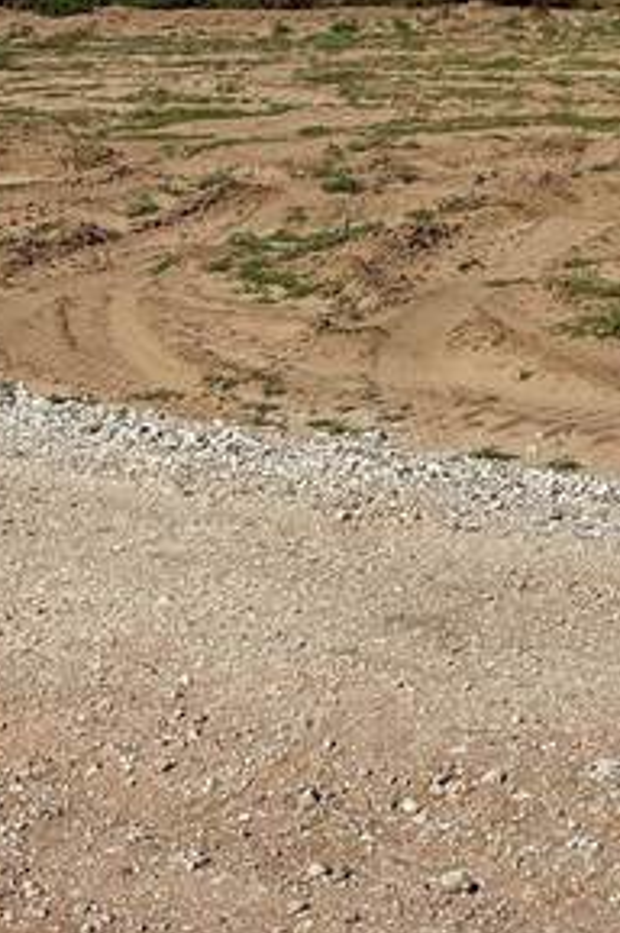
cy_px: -84
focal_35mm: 83
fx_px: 2149
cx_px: 804
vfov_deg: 23.1
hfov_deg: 15.6
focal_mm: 6.86
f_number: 1.78
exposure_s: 1/8929
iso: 80
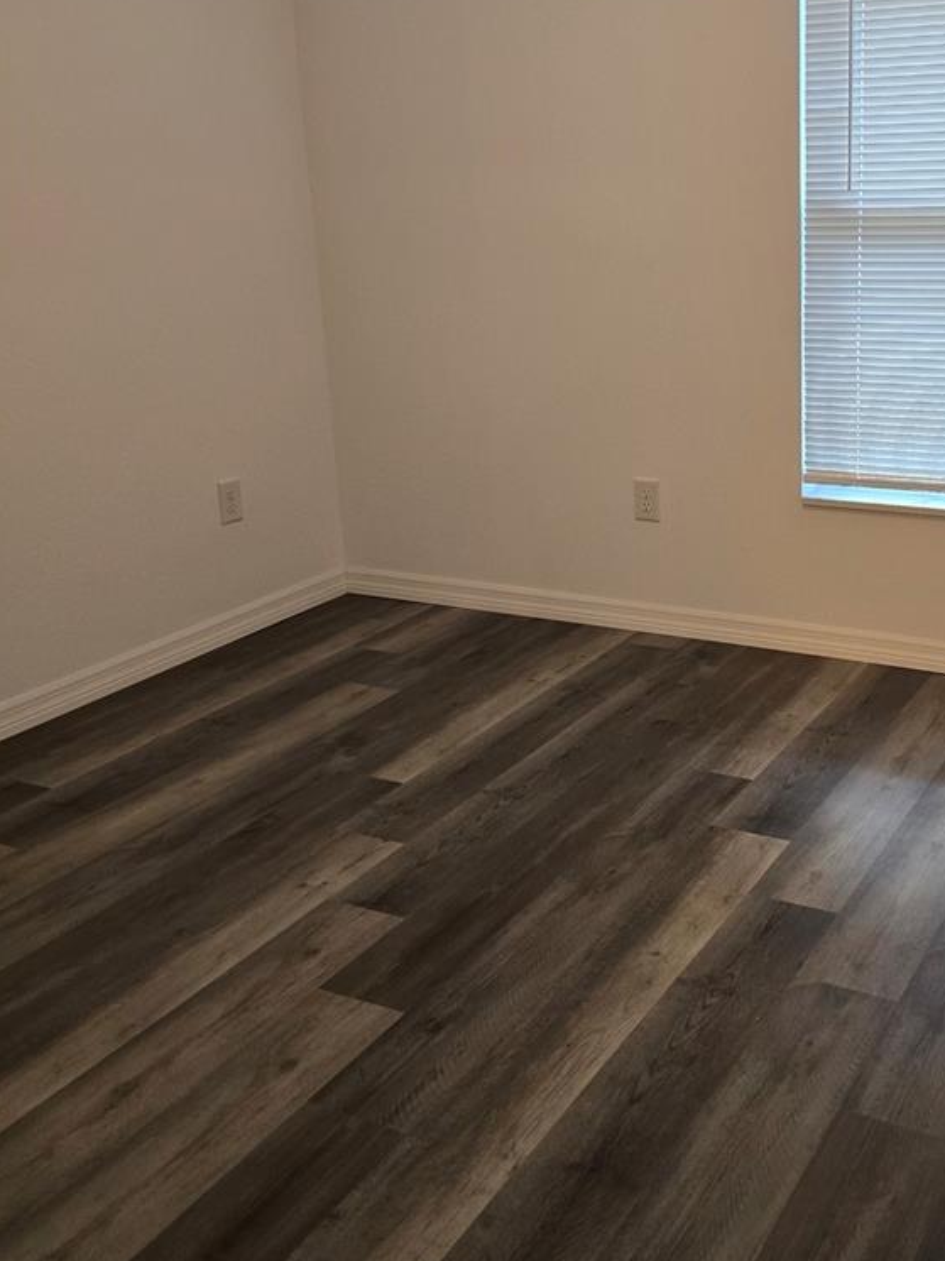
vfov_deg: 50.0
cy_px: 531
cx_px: 744
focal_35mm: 37
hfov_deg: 37.4
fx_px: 1348
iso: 320
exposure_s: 1/120
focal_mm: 6.3
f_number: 1.7
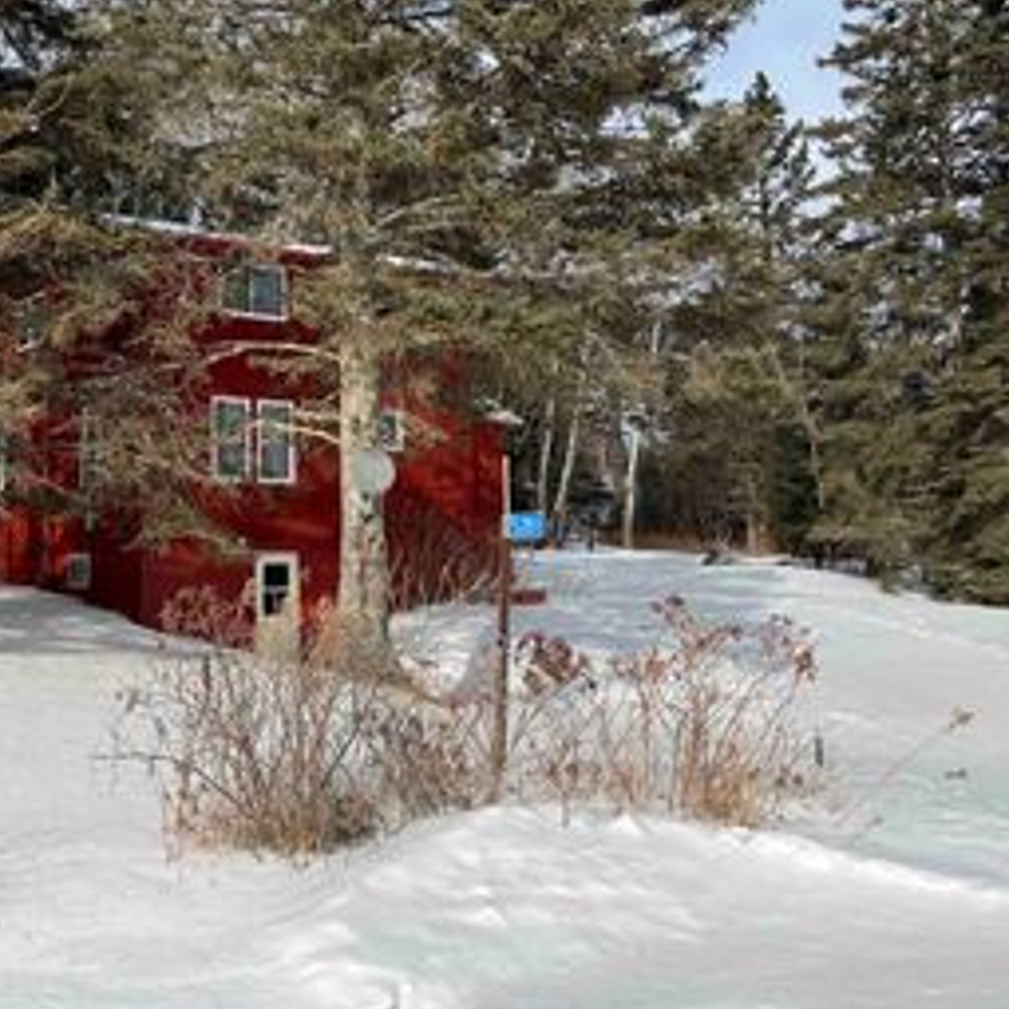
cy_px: 370
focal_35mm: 45
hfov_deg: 37.2
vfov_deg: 37.3
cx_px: 356
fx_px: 1484
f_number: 1.5
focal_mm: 5.7
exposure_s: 1/4831
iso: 50
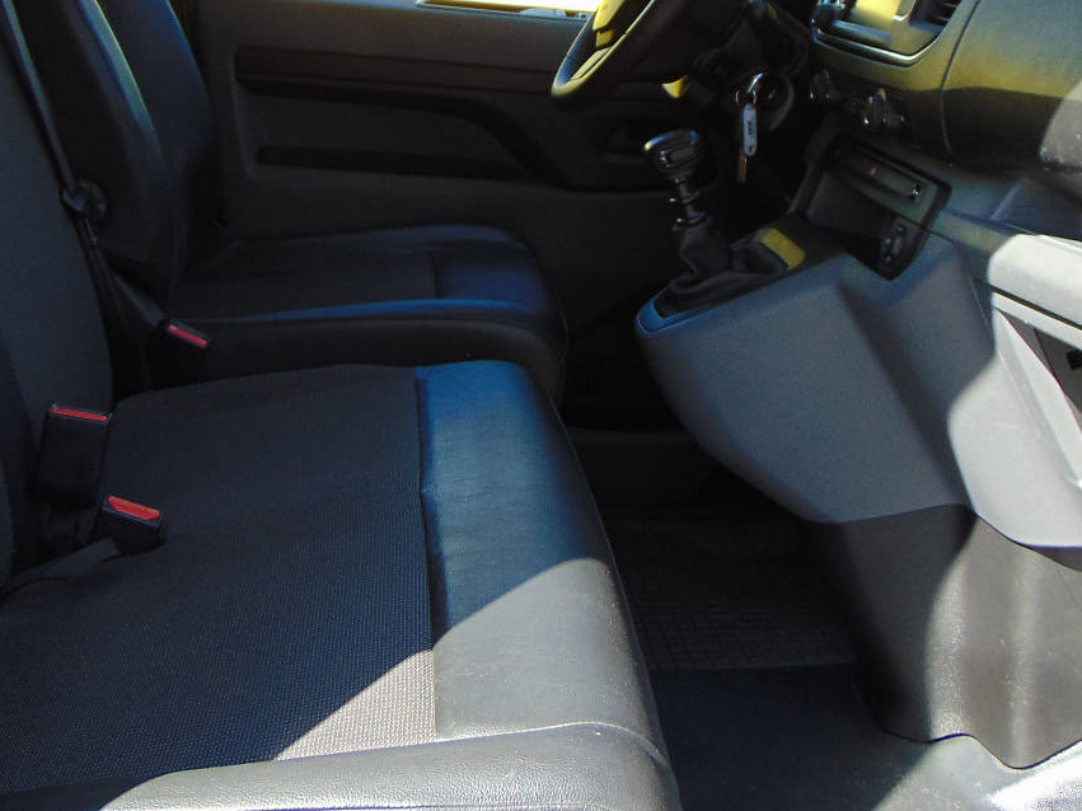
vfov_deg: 30.3
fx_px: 1469
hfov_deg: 40.4
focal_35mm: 47
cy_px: 197
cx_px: 474
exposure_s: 1/250
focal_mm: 4.5
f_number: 7.7
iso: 80
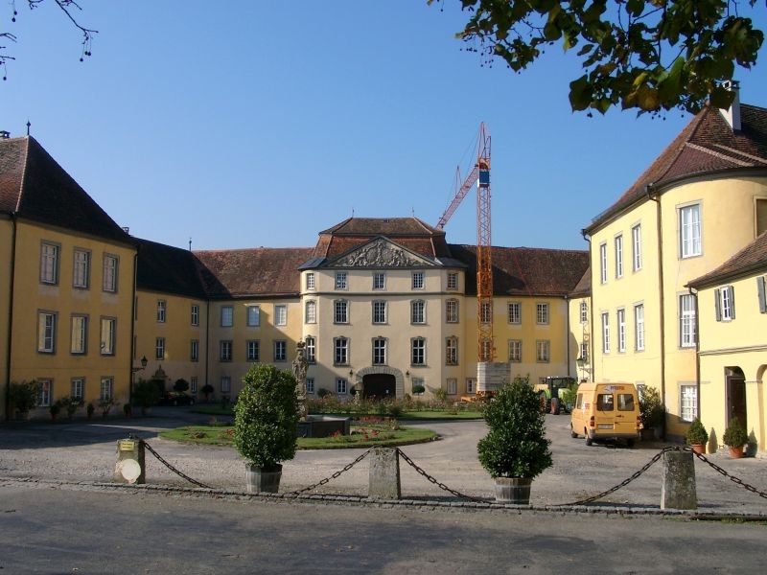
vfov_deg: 41.8
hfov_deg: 54.0
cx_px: 384
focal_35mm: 34
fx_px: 753
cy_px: 288
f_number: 4
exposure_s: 1/868
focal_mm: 7.13
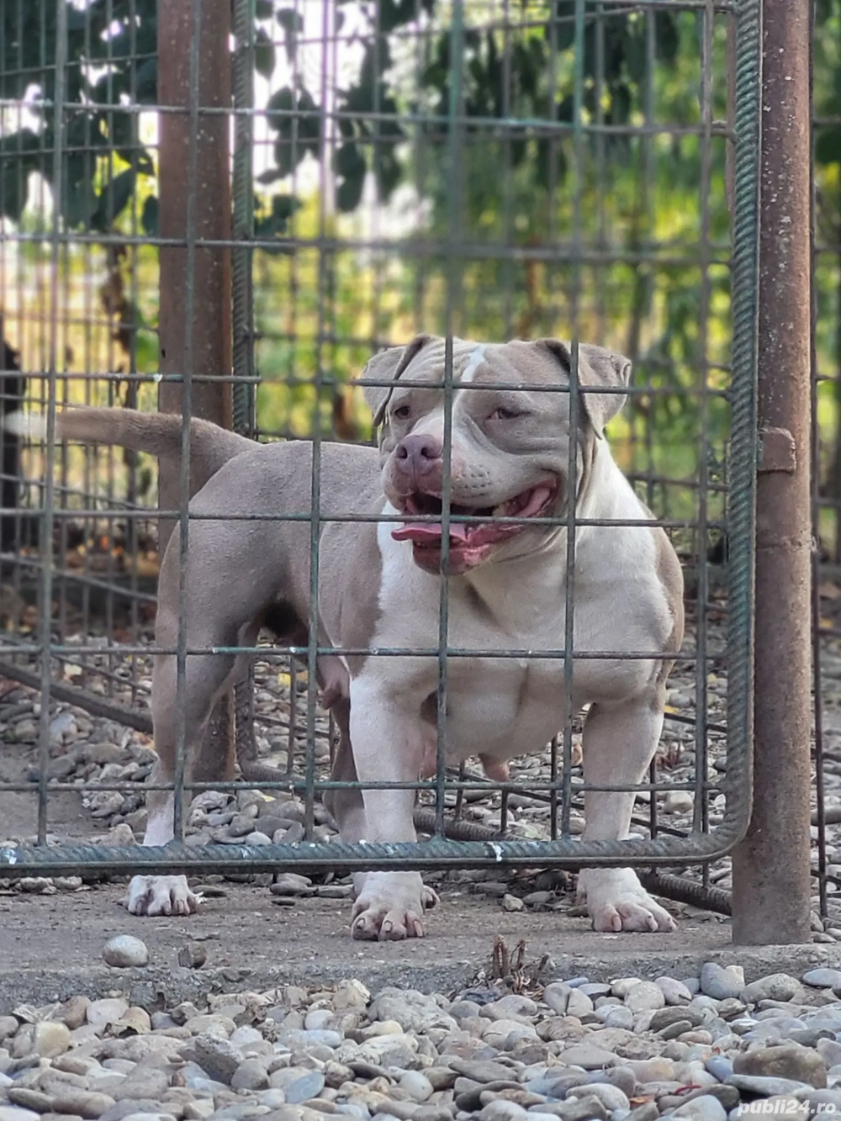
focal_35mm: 76
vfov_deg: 25.7
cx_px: 420
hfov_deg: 19.4
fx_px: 2462
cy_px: 560
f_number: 2.4
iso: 40
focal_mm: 7.12
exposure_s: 1/50
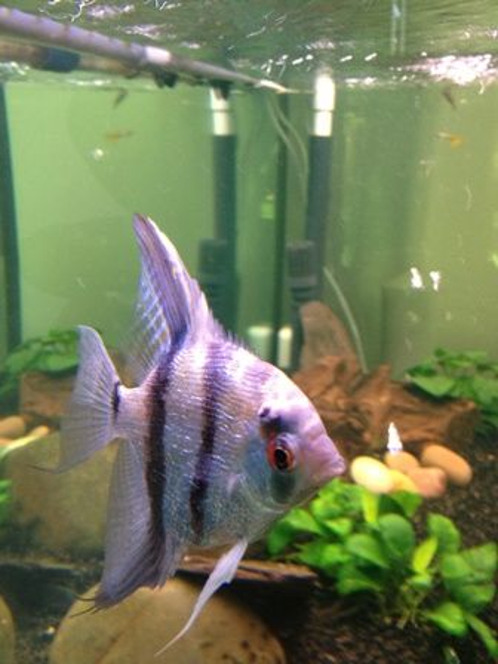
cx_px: 249
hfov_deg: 40.7
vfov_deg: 52.6
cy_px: 332
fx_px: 671
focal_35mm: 35
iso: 250
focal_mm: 4.28
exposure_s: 1/20
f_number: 2.4
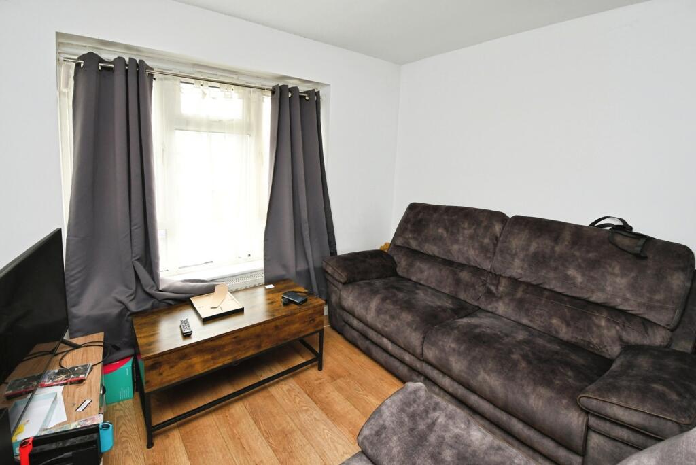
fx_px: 290
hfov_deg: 100.4
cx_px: 348
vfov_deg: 77.4
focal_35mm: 15
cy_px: 232
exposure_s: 1/60
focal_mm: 10
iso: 800
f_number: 7.1
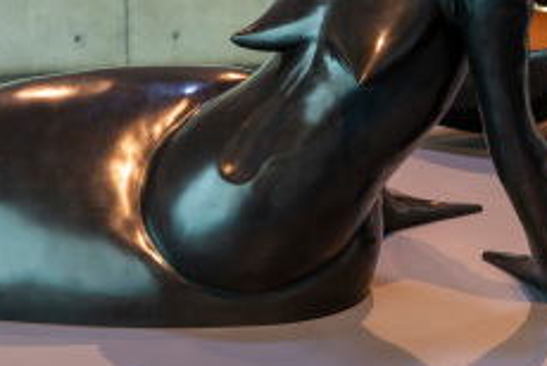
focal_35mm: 87
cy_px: -5
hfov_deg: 23.3
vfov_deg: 15.5
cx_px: 226
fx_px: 1324
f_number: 8
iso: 400
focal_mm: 40
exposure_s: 1/10
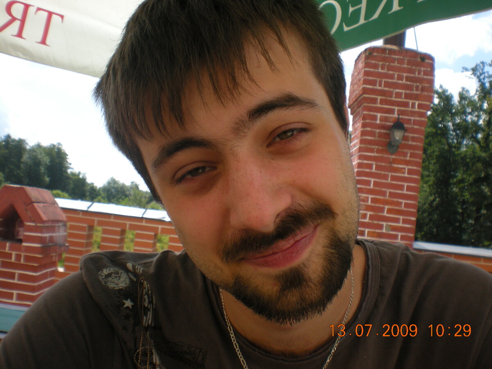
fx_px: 540
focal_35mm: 38
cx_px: 246
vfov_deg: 37.7
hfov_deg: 49.0
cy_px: 184
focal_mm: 6.3
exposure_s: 1/246
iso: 64
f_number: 4.6
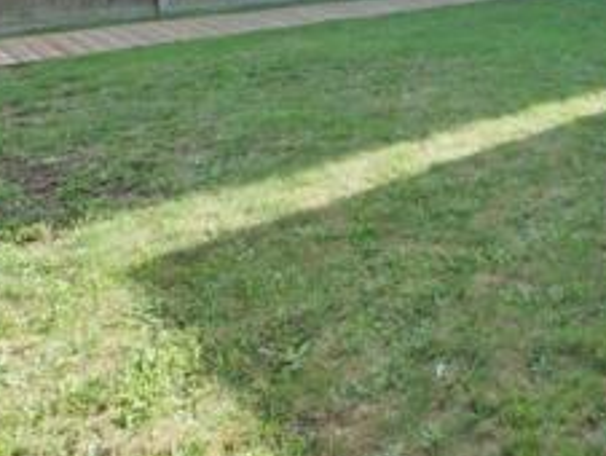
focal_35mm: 36
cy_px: -31
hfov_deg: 41.7
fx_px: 631
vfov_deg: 34.8
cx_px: 654
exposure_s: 1/160
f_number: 4.5
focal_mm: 7
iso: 200
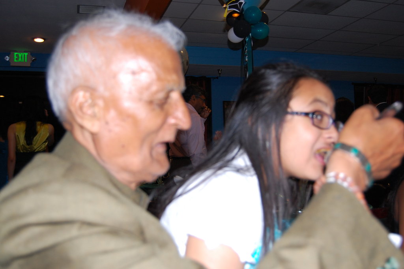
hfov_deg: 49.6
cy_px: 134
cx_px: 202
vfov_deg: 34.2
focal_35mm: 39
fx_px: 437
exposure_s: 1/60
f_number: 4
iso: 400
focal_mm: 26
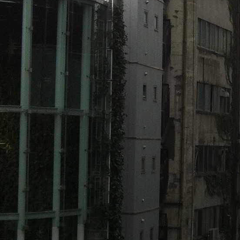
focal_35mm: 145
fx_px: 1137
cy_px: 137
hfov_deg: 11.4
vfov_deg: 12.0
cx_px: 386
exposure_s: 1/299
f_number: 2.8
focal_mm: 3.85
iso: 80
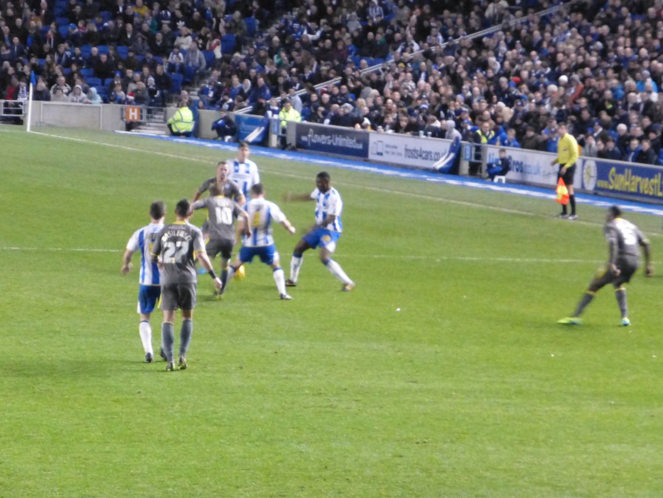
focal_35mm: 261
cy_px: 217
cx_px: 298
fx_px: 5000
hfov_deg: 7.6
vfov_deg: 5.7
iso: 1600
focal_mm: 41.3
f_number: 5.6
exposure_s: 1/40
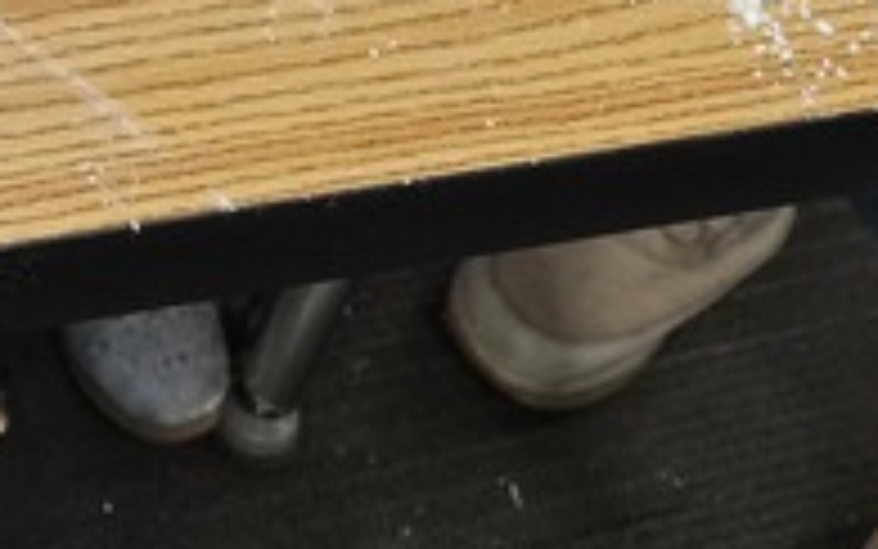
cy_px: -1084
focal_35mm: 128
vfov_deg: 8.6
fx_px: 3064
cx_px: -279
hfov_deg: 15.5
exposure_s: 1/120
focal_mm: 6.3
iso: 200
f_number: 1.7
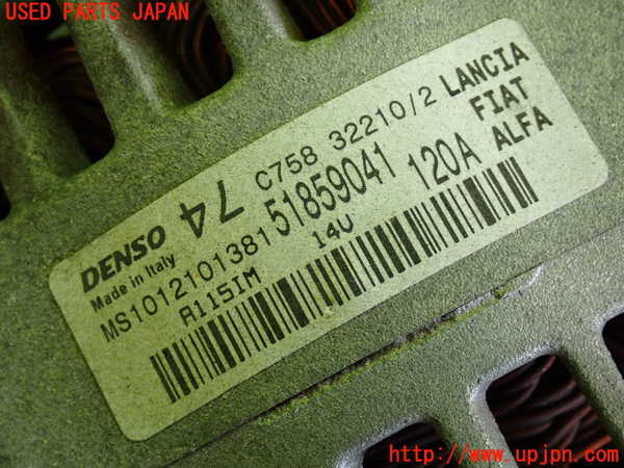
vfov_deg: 21.9
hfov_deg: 29.0
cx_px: 312
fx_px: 1208
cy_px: 234
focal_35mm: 67
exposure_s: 1/125
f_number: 3.8
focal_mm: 11.88
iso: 640
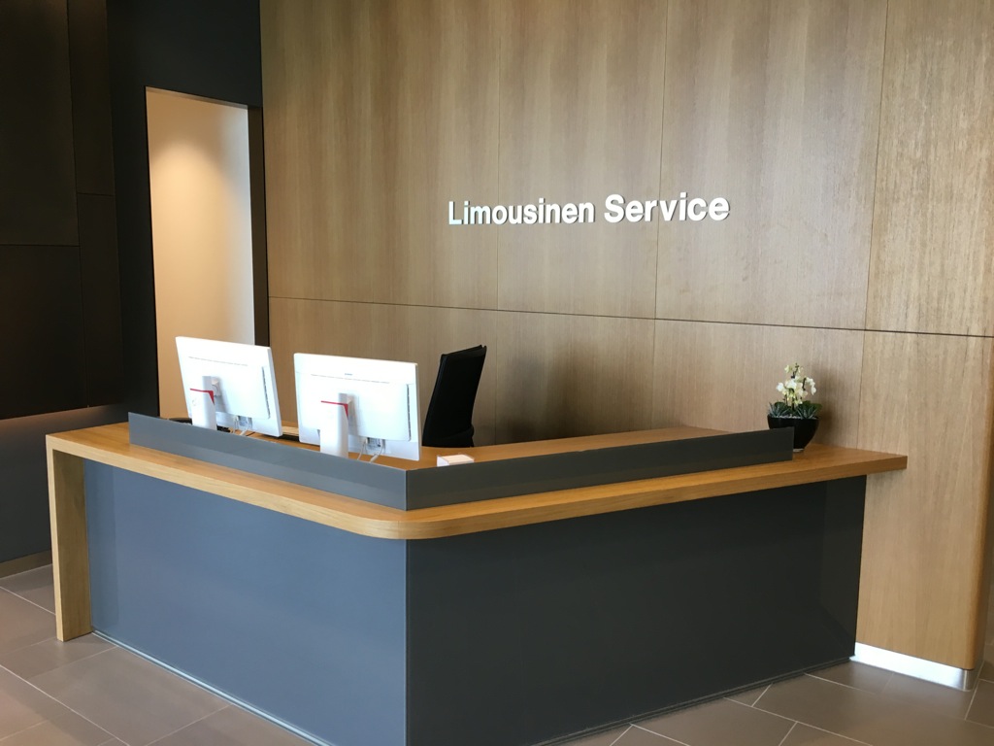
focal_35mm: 29
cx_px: 497
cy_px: 373
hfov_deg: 61.7
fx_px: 833
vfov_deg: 48.2
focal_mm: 4.15
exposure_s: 1/33
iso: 40
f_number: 2.2
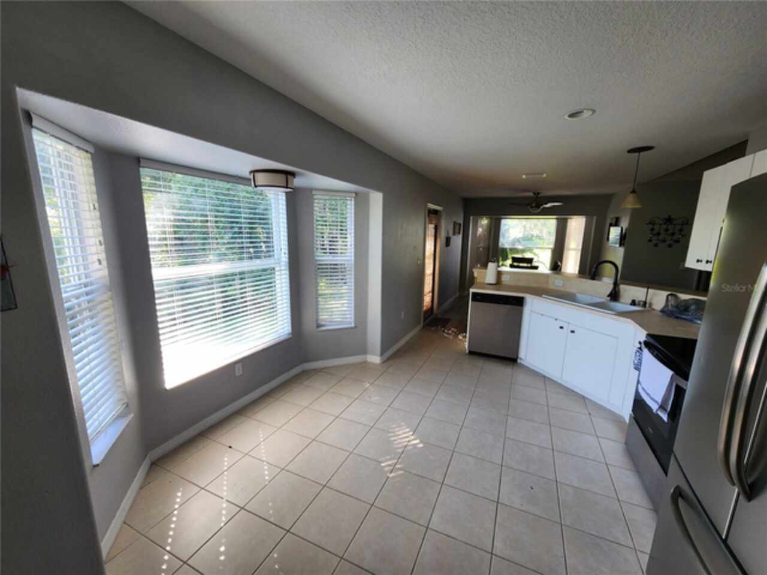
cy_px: 288
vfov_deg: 89.9
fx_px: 288
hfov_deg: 106.2
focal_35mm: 13
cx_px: 384
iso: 80
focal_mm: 2.2
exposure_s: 1/60
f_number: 2.2
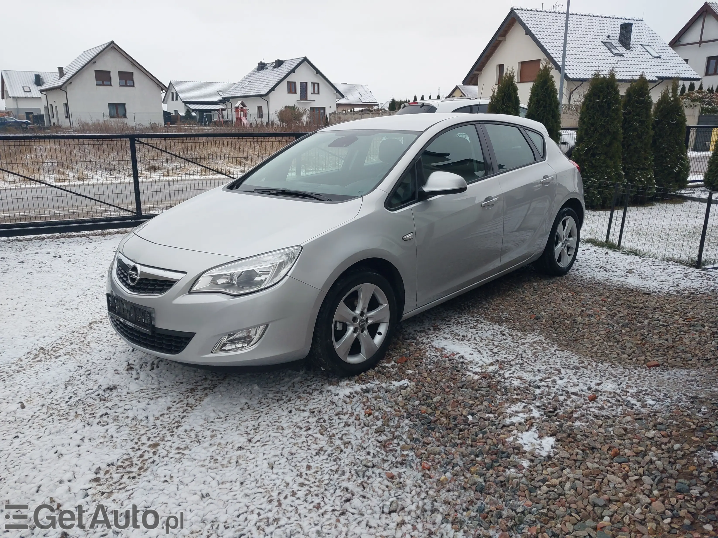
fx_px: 622
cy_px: 269
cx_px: 359
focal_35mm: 30
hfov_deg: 60.0
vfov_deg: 46.8
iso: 32
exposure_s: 1/100
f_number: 1.8
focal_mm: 4.6
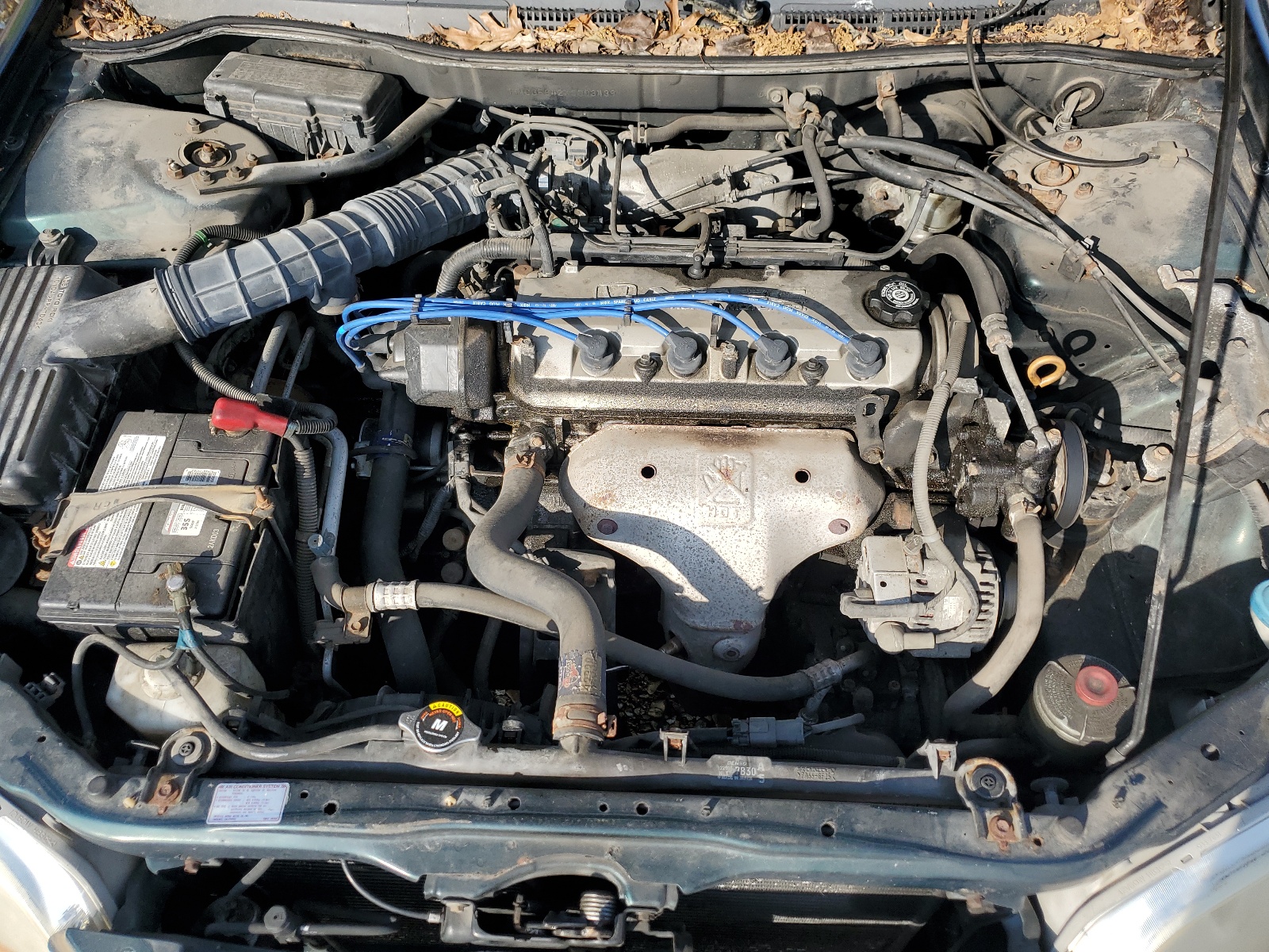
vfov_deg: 53.1
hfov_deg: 67.3
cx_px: 634
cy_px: 476
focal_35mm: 26
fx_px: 953
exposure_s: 1/1429
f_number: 1.5
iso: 50
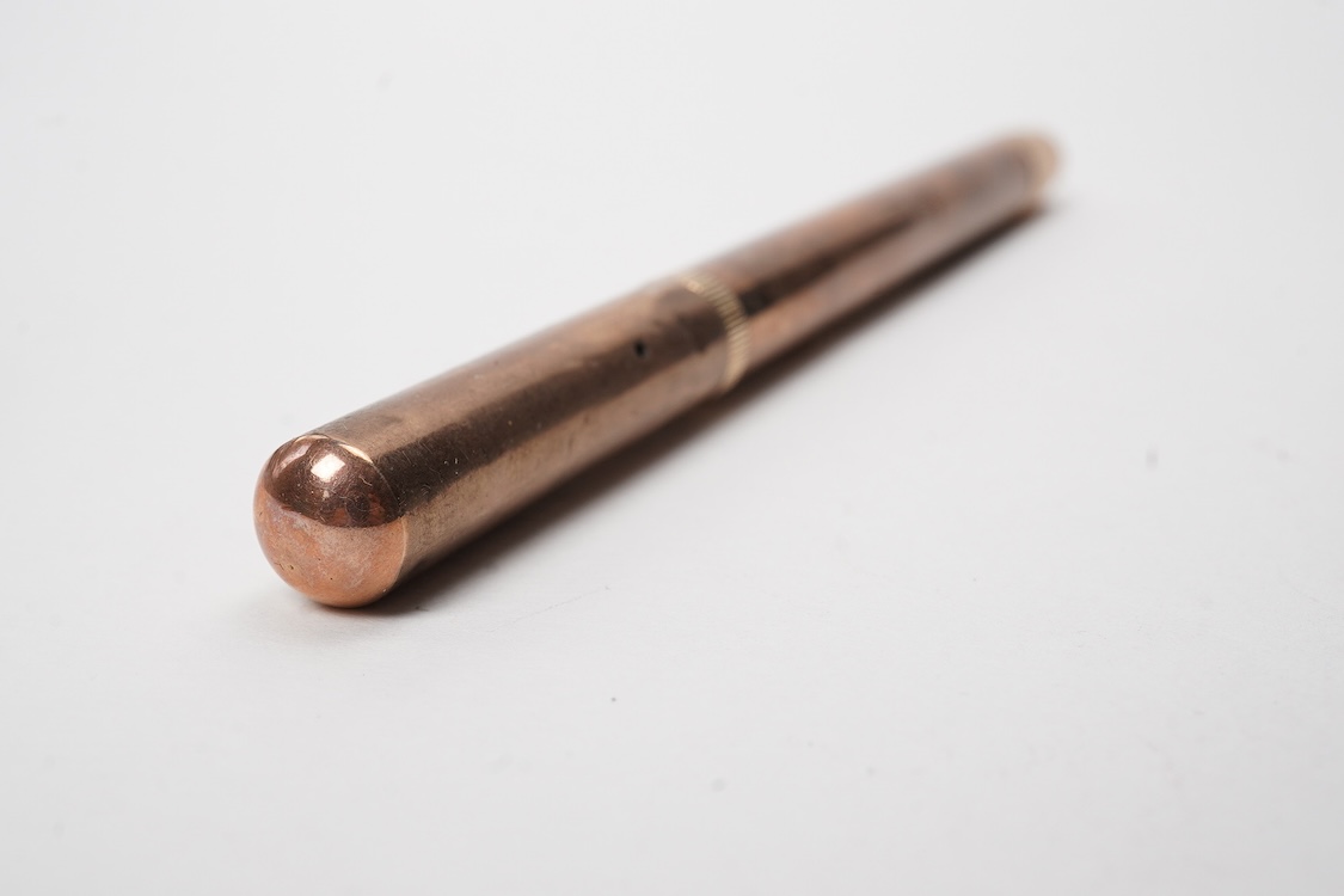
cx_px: 672
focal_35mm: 45
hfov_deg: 43.6
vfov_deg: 29.9
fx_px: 1680
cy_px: 448
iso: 400
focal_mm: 30
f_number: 20
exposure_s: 1/100
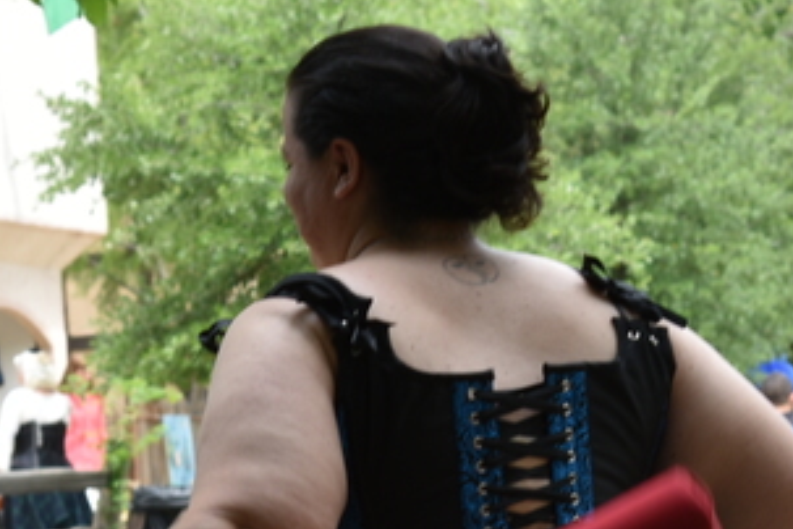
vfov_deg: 5.2
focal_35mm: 262
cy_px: 739
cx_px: 196
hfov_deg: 7.9
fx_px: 5771
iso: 100
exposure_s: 1/160
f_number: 6.3
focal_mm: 62
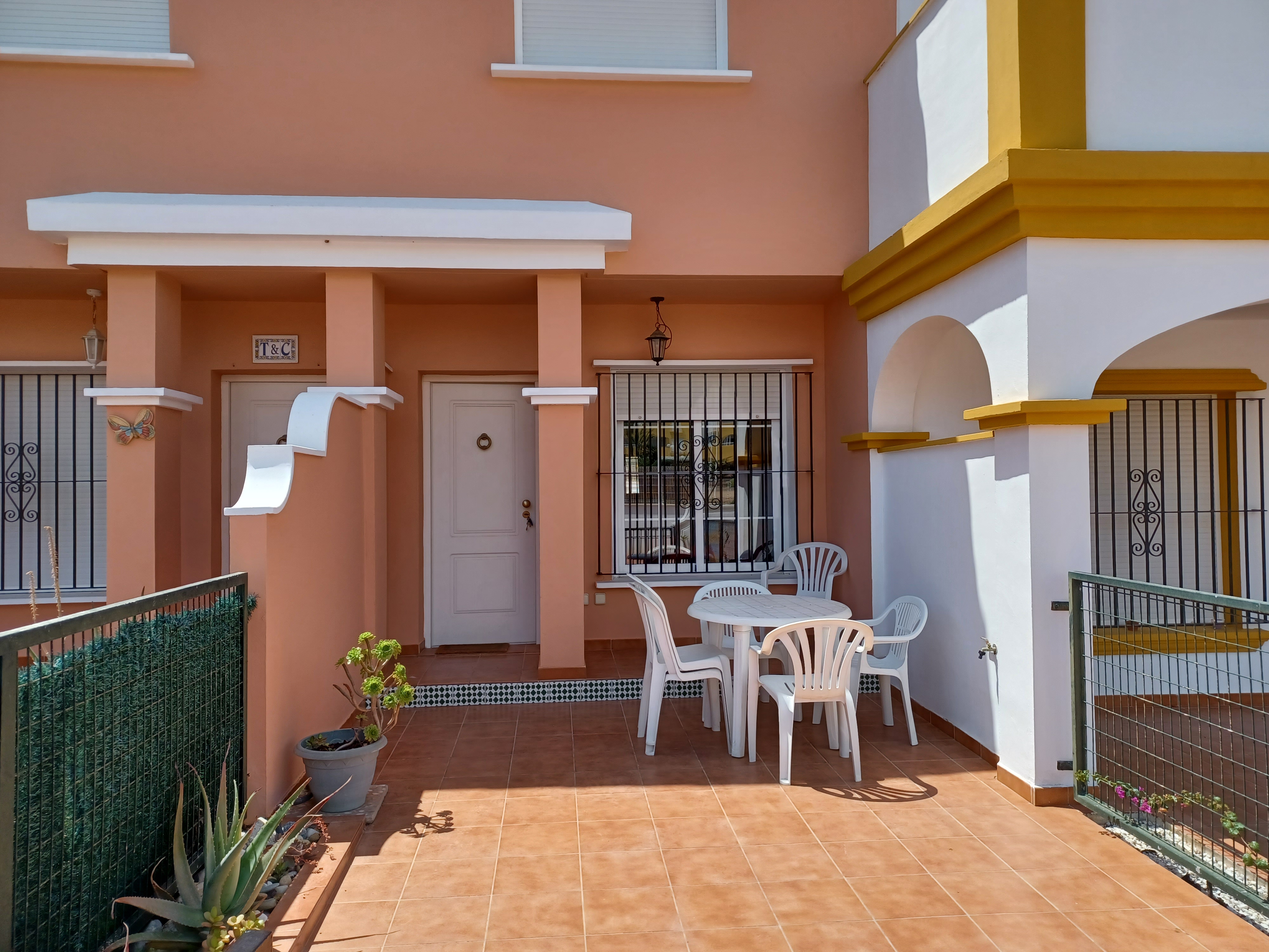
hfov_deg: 69.4
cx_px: 634
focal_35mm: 25
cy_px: 476
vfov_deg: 54.9
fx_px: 916
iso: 32
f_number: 1.8
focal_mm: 4.6
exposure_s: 1/401
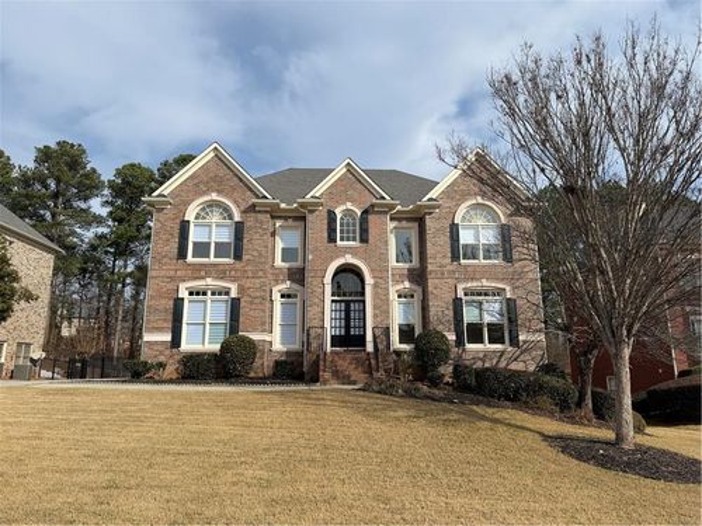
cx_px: 351
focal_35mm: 24
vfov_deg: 56.8
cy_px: 263
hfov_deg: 71.6
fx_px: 487
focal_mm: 6.76
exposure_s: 1/5714
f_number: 1.78
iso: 80
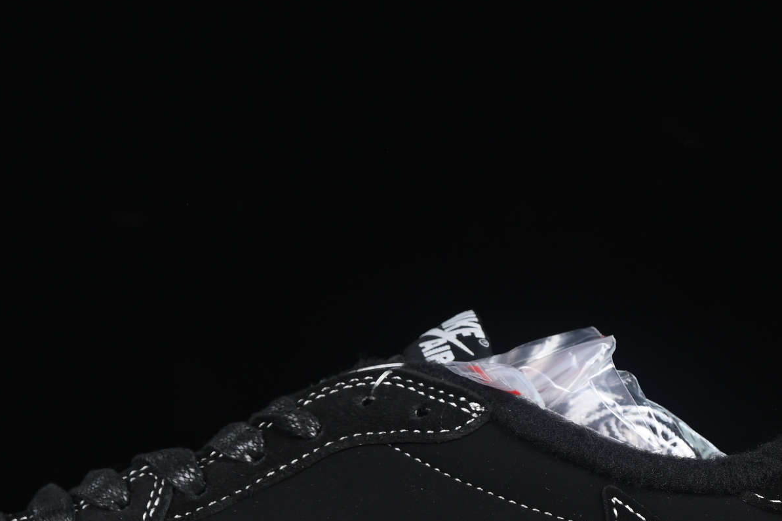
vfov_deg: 7.8
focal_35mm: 175
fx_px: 3801
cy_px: 457
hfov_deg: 11.7
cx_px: 279
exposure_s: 1/50
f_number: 6.3
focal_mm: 50
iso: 160
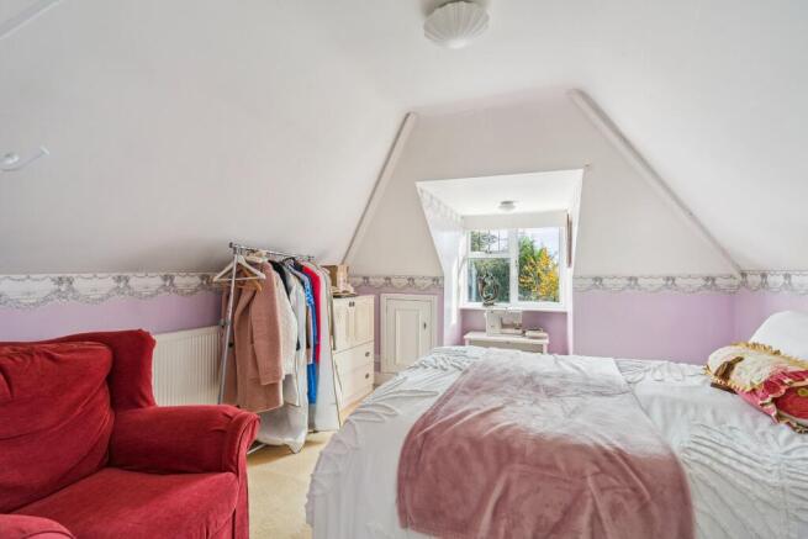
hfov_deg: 96.7
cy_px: 270
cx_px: 404
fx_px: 359
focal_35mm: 16
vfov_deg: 73.8
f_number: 5.6
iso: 320
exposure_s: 1/25
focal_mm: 16
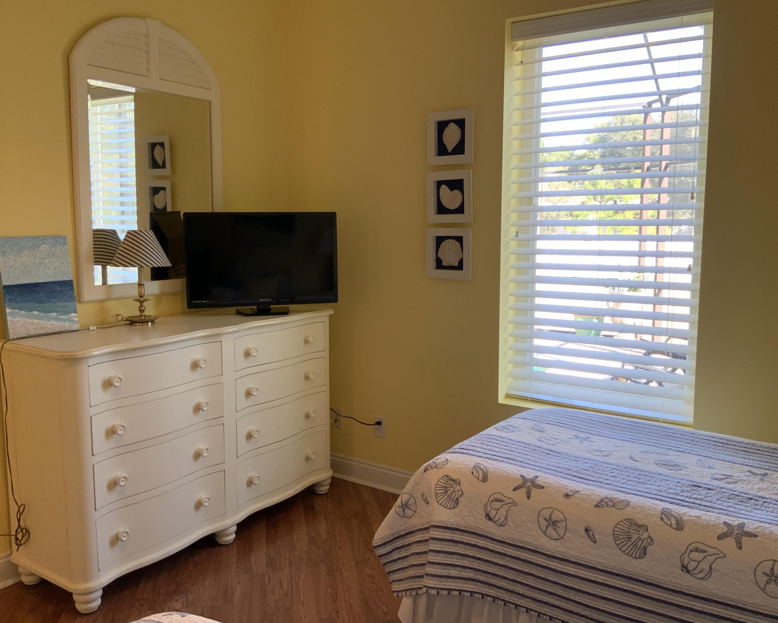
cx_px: 378
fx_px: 714
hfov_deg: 57.2
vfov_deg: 47.1
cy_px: 307
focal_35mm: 31
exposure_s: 1/60
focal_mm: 3
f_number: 1.8
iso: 50
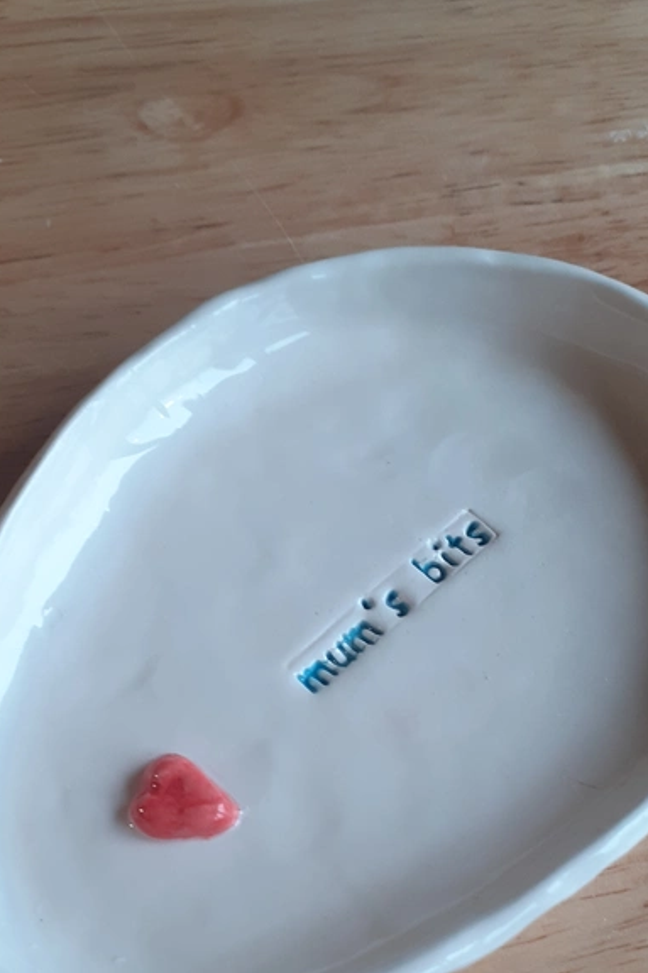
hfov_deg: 31.2
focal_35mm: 43
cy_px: 690
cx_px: 303
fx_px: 1162
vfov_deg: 44.4
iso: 64
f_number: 1.9
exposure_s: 1/50
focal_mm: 3.6
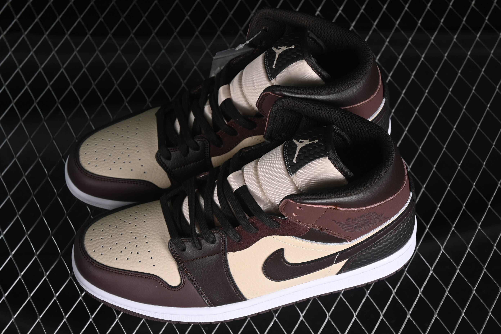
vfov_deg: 18.2
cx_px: 250
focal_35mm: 75
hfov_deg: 27.0
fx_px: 1044
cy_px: 167
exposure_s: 1/60
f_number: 6.3
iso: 160
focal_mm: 50
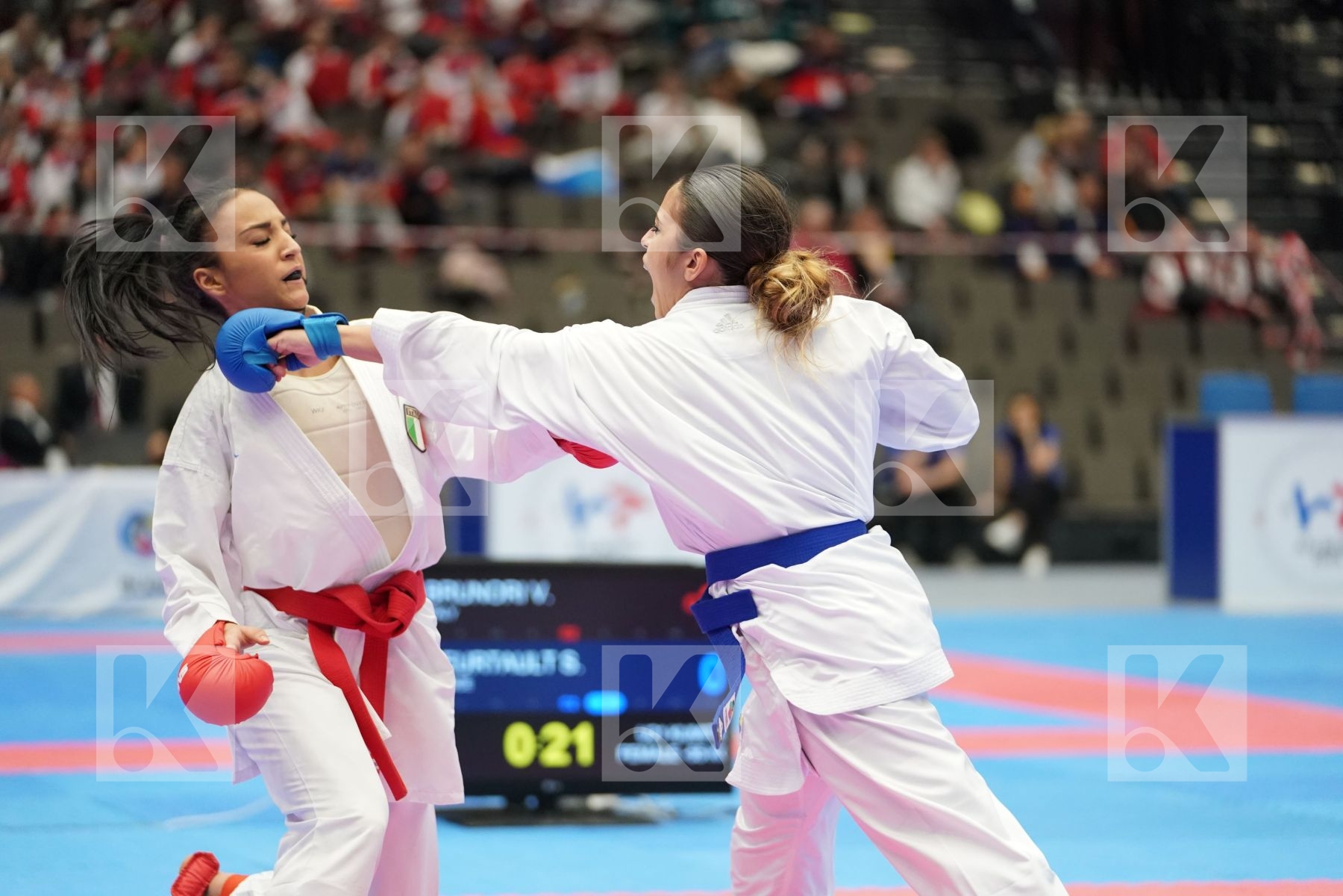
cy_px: 448
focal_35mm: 131
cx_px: 672
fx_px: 4887
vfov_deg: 10.5
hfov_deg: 15.6
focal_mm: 131
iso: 4000
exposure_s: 1/1000
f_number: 2.8
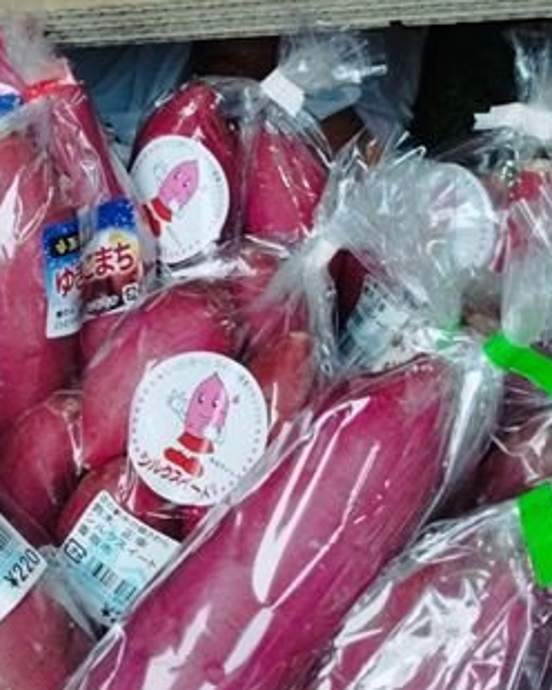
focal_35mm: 68
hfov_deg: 22.2
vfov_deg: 27.6
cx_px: 121
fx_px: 1389
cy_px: 191
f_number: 1.89
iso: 530
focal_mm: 5.89
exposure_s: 1/33.3
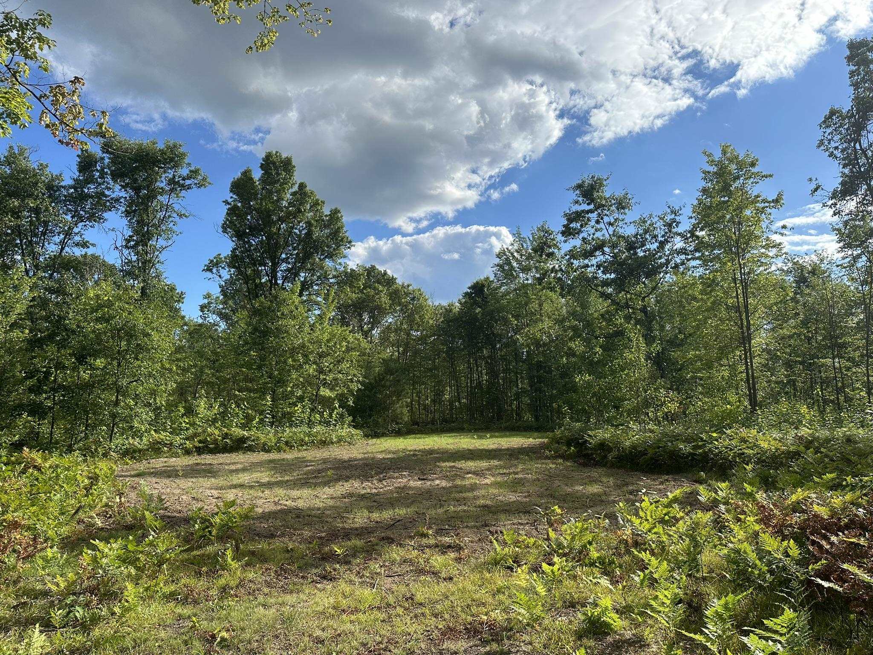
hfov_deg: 71.6
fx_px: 605
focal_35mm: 24
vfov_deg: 56.8
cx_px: 436
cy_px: 328
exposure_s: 1/5000
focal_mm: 6.86
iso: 80
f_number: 1.78
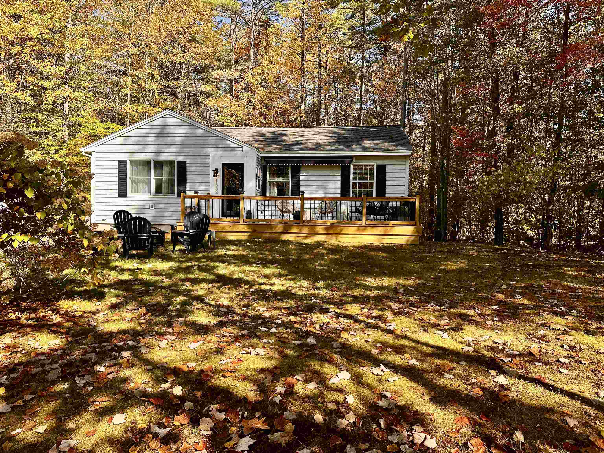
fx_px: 419
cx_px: 302
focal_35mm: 24
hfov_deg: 71.6
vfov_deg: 56.8
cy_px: 226
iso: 80
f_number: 1.78
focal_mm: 6.86
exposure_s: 1/864
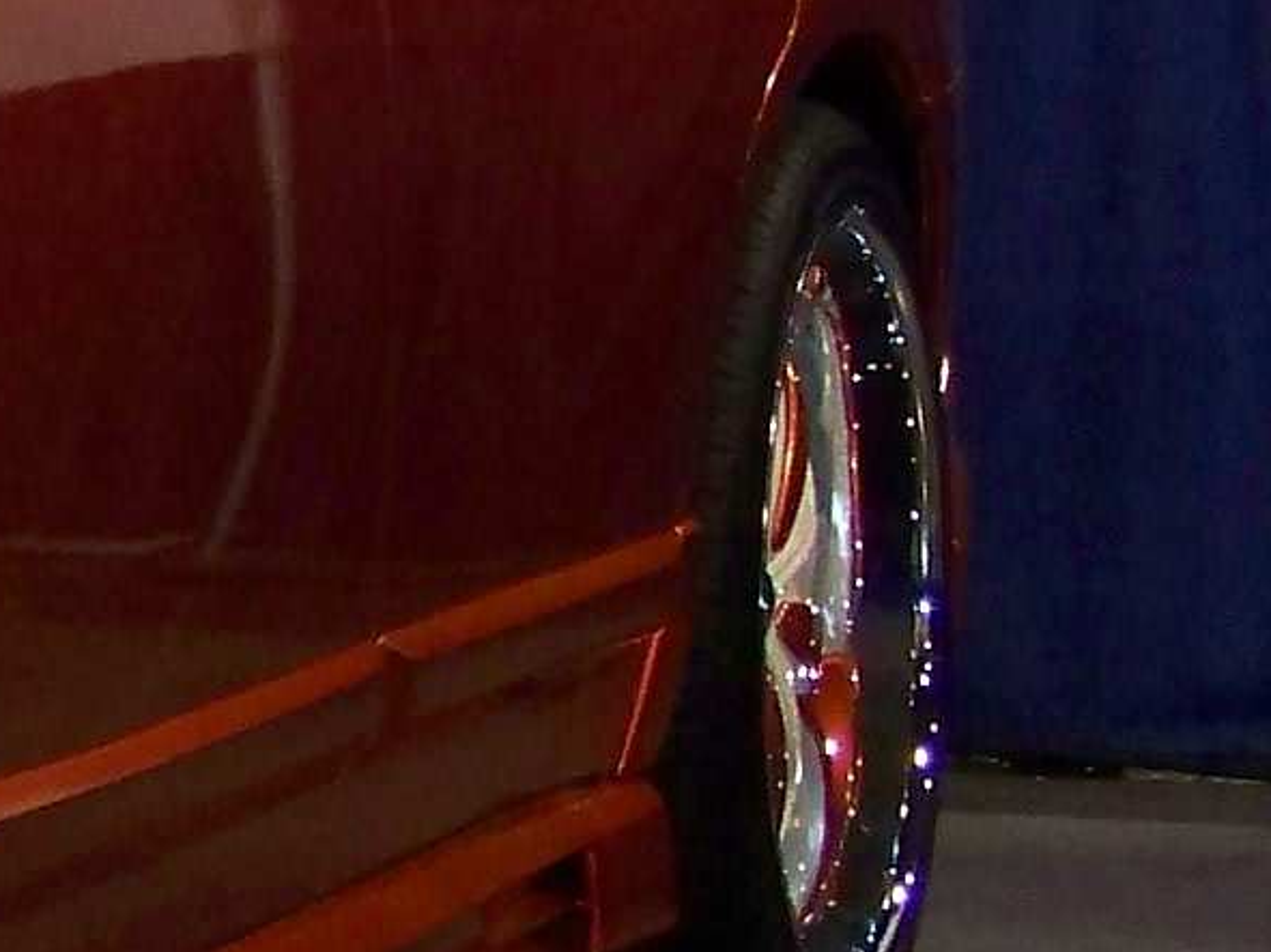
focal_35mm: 265
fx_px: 9728
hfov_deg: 7.1
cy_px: 406
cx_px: -1544
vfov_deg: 5.6
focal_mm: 8.5
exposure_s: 1/50
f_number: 3.2
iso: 200
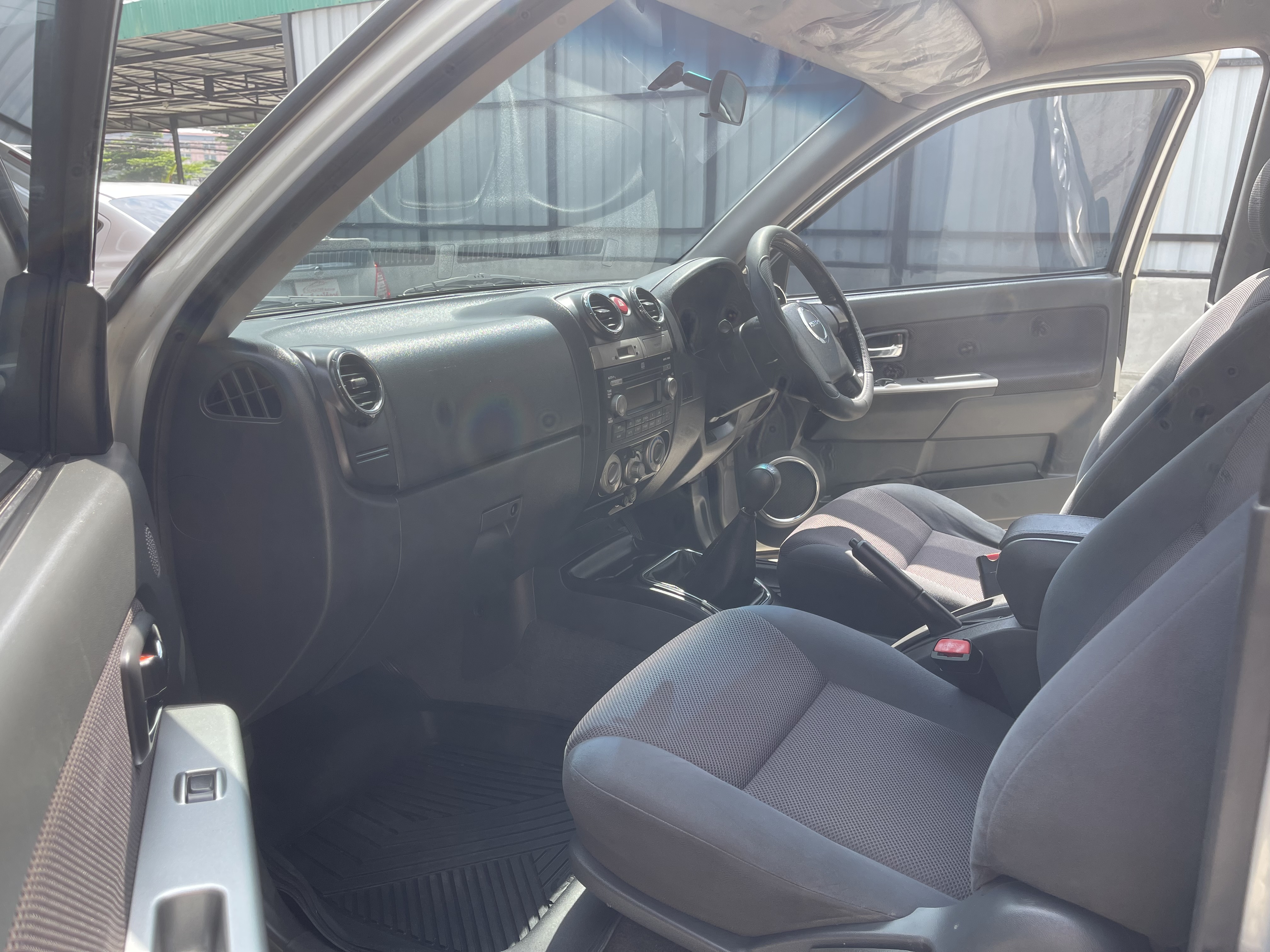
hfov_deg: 69.4
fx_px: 917
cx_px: 635
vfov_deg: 54.9
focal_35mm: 25
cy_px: 476
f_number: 1.6
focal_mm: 5.1
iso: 32
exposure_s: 1/660
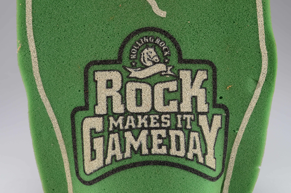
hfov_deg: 36.9
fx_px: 436
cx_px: 146
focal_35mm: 54
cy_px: 96
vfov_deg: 25.0
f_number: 10
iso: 100
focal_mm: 36
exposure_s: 1/80
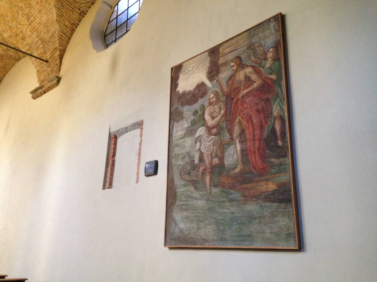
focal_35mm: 33
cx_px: 188
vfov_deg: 42.9
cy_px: 141
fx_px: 359
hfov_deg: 55.4
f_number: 2.4
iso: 400
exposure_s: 1/20
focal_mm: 4.12
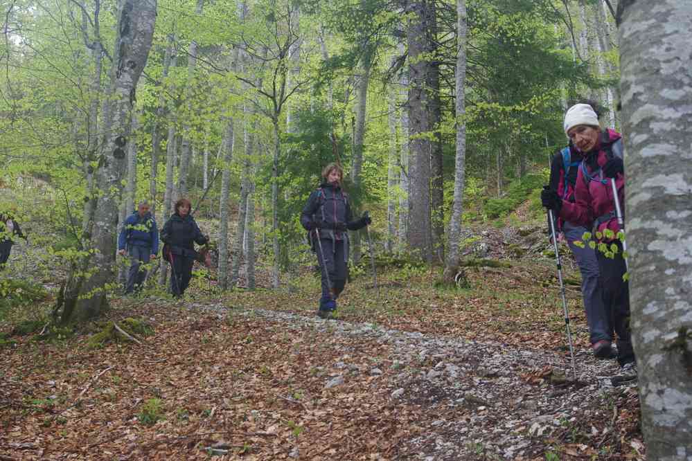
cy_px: 230
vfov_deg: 27.3
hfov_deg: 40.0
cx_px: 346
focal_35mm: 50
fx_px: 951
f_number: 6.3
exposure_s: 1/60
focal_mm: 33
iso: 800
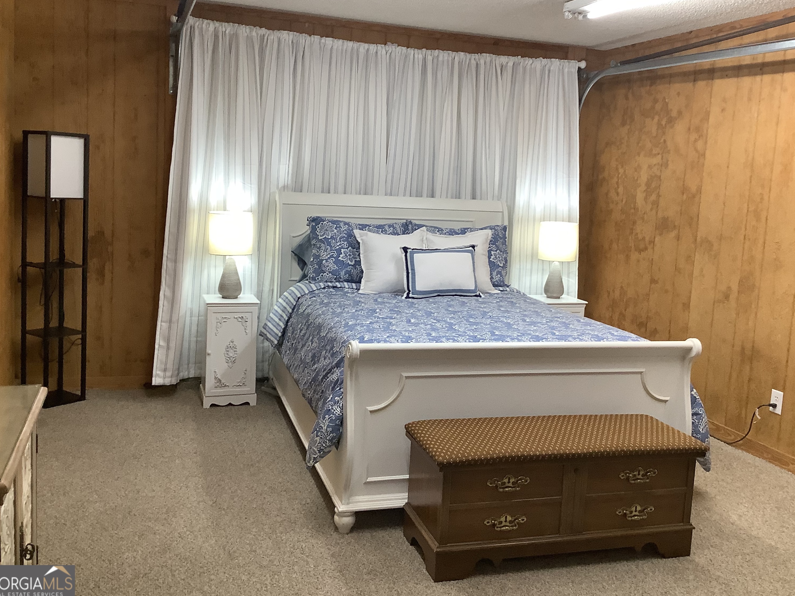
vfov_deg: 41.8
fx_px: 781
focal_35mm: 34
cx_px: 413
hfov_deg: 53.9
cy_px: 271
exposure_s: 1/50
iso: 125
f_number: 2.4
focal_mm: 3.3
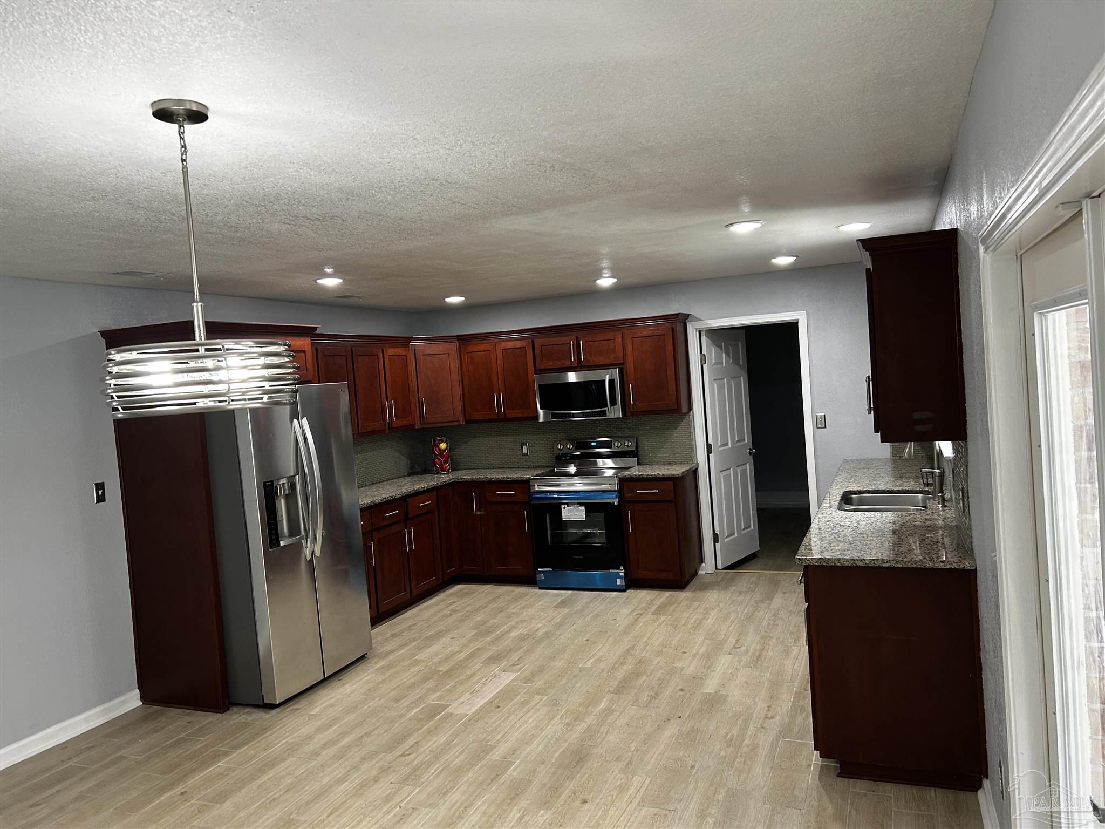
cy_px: 414
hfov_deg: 67.3
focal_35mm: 26
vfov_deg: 53.1
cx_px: 552
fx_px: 830
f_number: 1.5
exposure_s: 1/60
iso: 100
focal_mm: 5.7
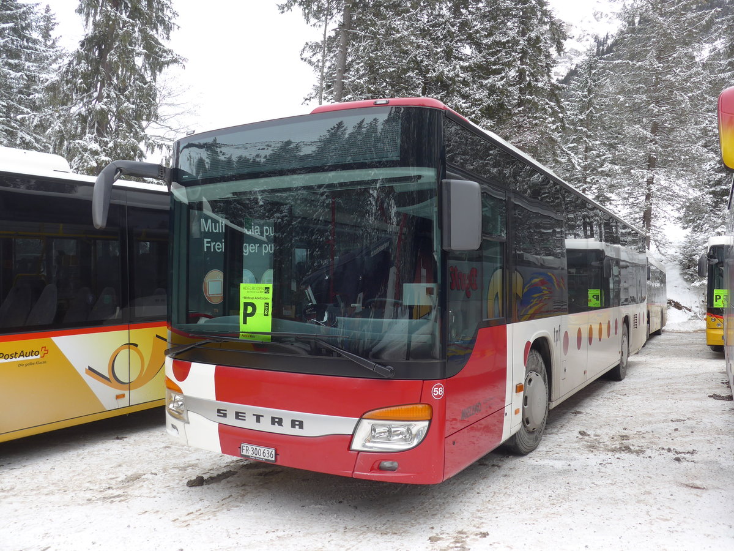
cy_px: 276
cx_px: 367
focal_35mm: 29
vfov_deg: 48.2
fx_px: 615
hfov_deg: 61.7
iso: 80
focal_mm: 6
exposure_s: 1/250
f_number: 2.8
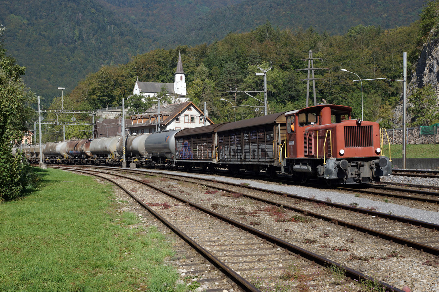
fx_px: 640
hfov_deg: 37.9
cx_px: 220
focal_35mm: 52
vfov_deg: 25.8
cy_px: 146
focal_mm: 35
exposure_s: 1/500
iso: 200
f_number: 8
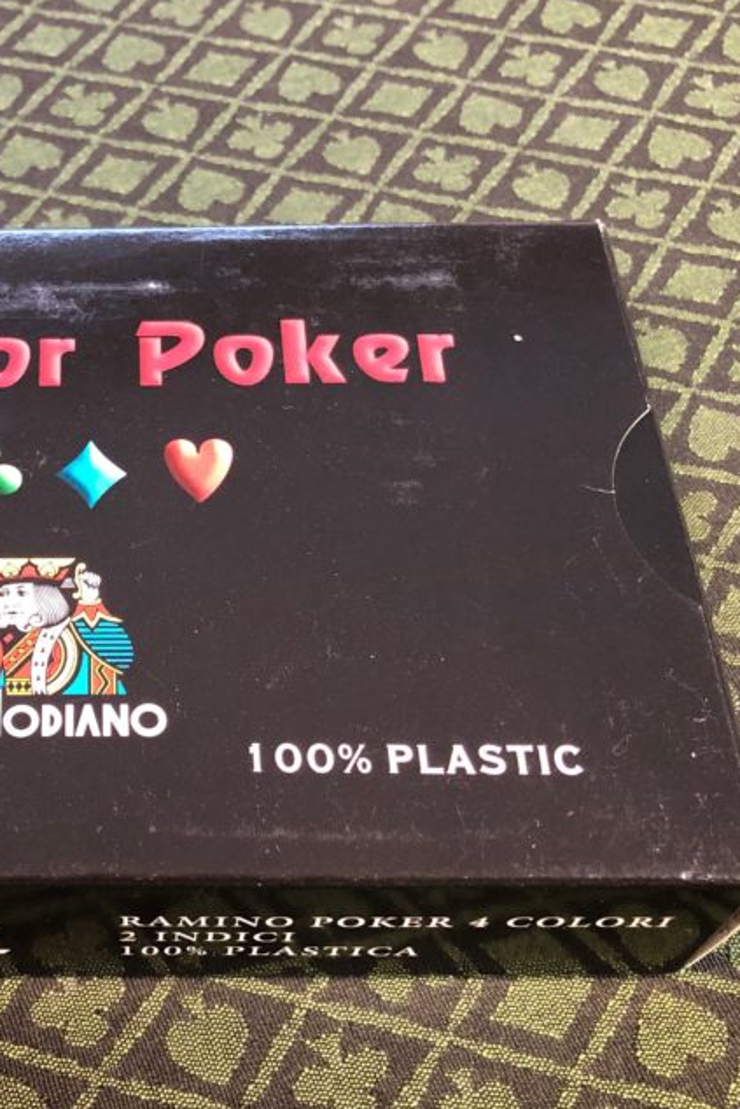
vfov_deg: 41.9
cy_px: 596
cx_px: 72
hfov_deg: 27.6
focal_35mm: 47
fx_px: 1448
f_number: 1.8
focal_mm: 3.99
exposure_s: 1/15
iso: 80
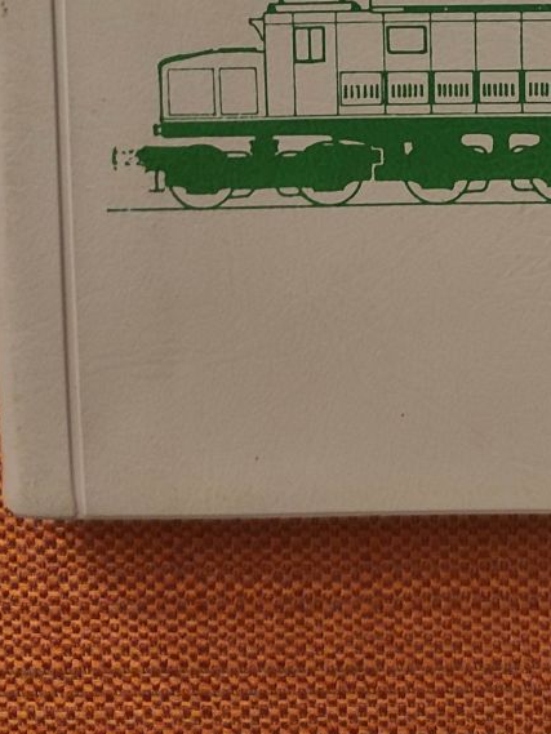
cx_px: 492
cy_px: -131
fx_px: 1273
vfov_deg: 28.3
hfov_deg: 23.8
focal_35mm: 60
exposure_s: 1/25
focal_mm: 4.74
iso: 1731
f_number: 1.79
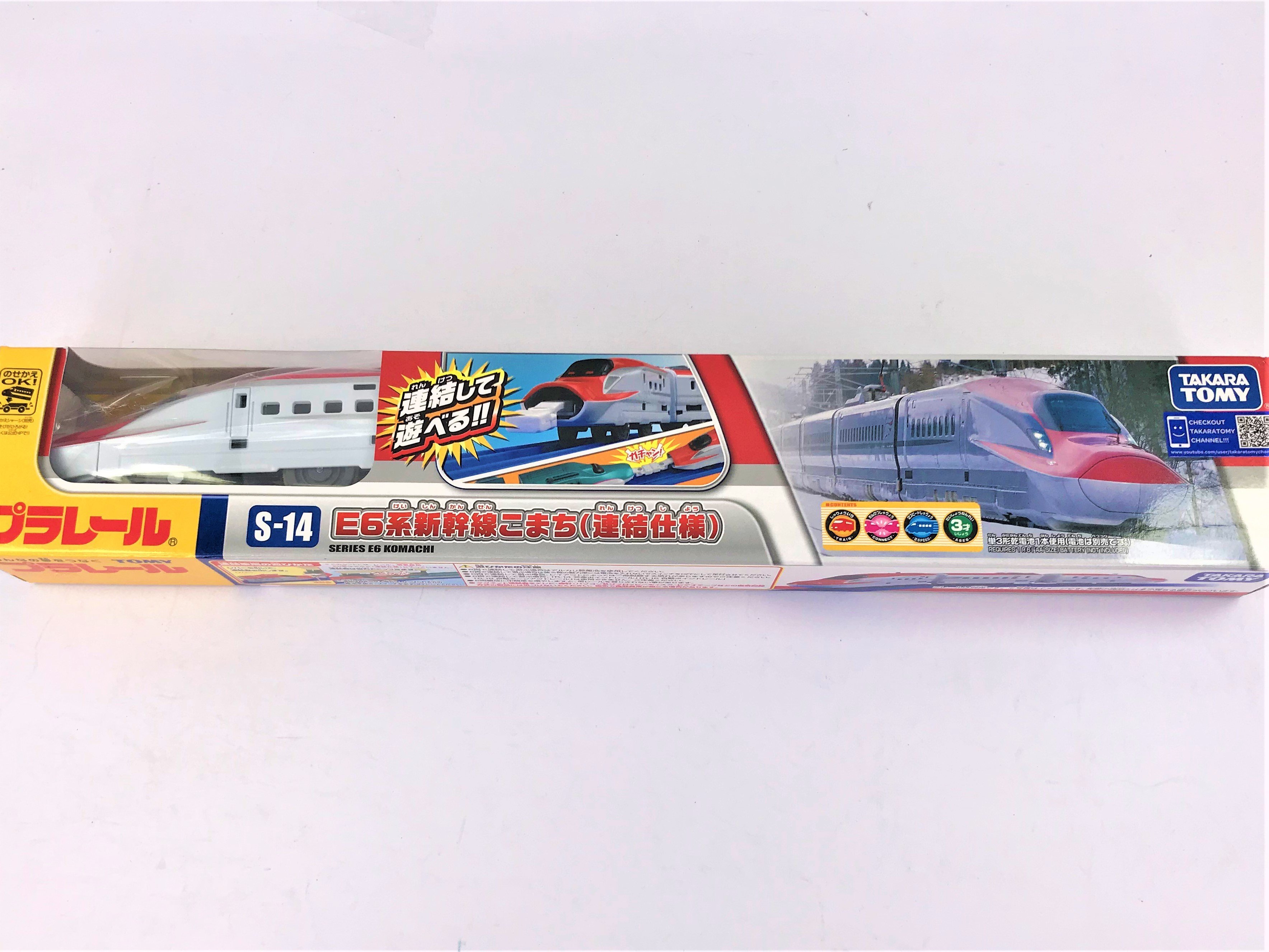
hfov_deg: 63.4
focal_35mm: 28
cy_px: 476
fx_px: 1027
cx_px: 634
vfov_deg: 49.8
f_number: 1.8
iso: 20
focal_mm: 3.99
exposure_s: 1/742
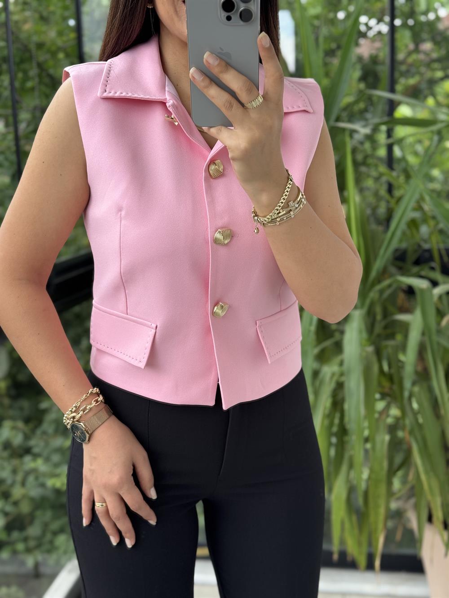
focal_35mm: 48
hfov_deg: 30.3
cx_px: 224
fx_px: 830
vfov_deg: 39.7
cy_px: 299
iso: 50
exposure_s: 1/173
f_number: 1.78
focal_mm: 6.76
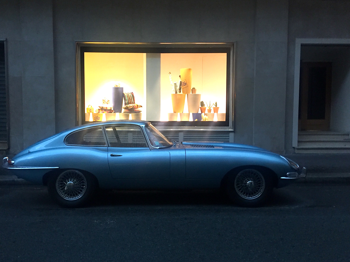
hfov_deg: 56.8
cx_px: 162
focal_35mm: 32
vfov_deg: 44.2
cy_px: 130
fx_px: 324
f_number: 2.2
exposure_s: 1/33
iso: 250
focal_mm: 4.15
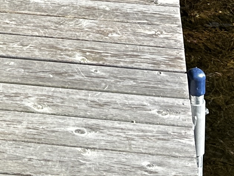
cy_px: -248
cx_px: -37
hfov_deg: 12.5
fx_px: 1048
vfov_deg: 8.7
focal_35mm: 155
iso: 80
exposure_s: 1/2155
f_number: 1.78
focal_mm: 6.86
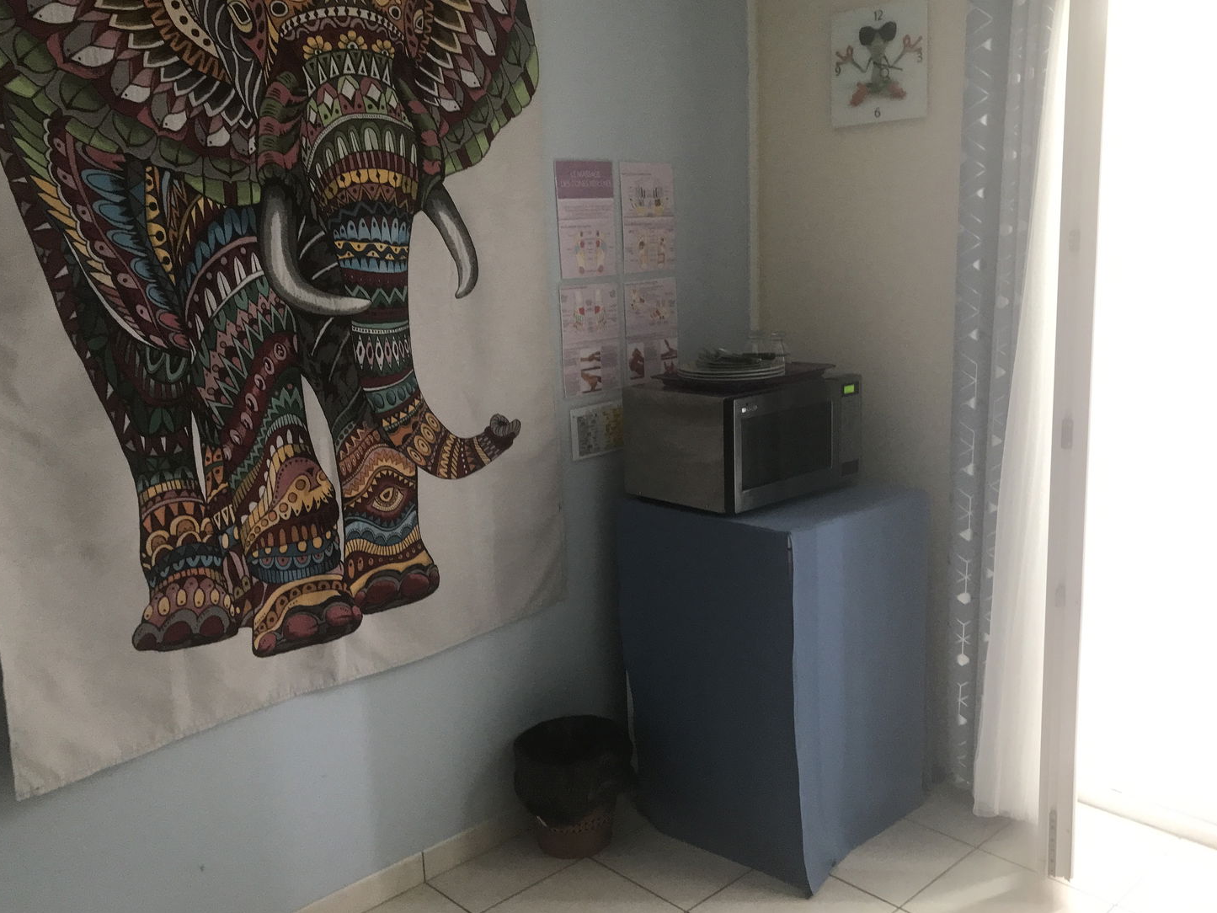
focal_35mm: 31
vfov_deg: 45.4
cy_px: 445
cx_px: 637
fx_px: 1090
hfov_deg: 58.3
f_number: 1.8
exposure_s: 1/33
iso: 100
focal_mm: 3.99
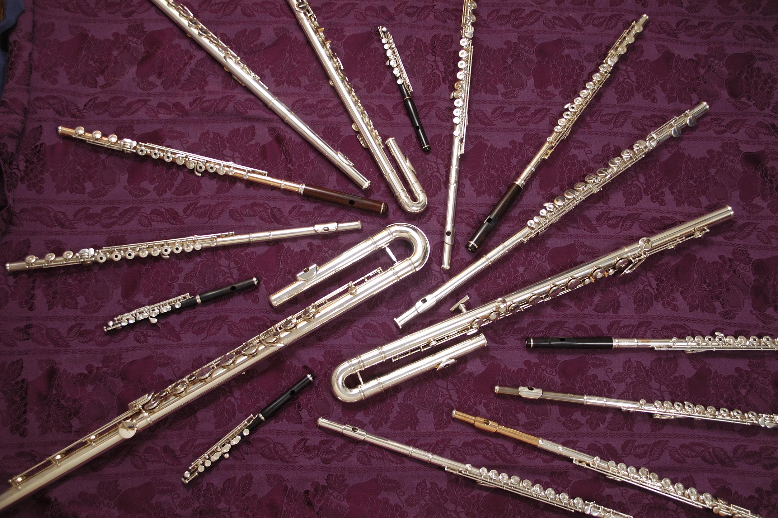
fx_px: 842
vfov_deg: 34.1
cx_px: 389
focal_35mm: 39
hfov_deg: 49.6
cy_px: 259
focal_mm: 26
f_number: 4
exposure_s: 1/125
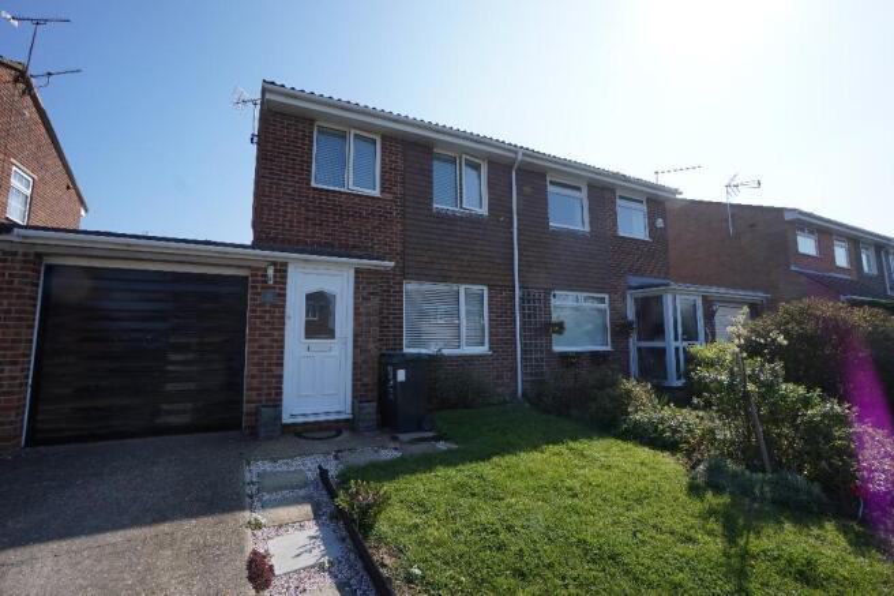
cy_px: 298
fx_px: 372
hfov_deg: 100.4
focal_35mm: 15
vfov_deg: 77.3
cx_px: 447
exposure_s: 1/125
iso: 100
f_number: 11
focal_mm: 10
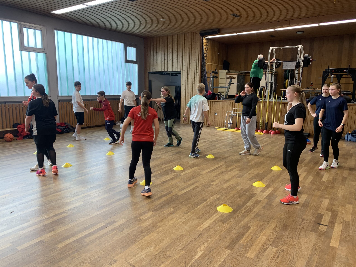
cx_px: 178
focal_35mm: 26
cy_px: 134
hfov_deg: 67.3
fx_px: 267
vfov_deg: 53.1
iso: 32
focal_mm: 4.25
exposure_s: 1/122
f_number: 1.8
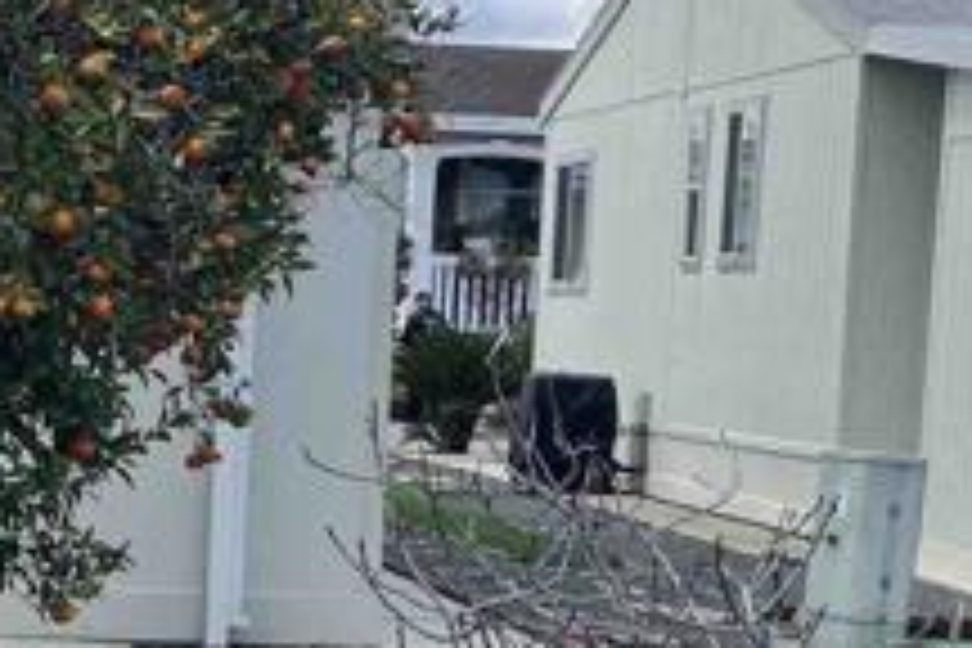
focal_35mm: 128
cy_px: 675
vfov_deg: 10.6
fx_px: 3456
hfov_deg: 15.7
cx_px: -14
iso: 32
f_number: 1.6
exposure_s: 1/1825
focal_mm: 4.2
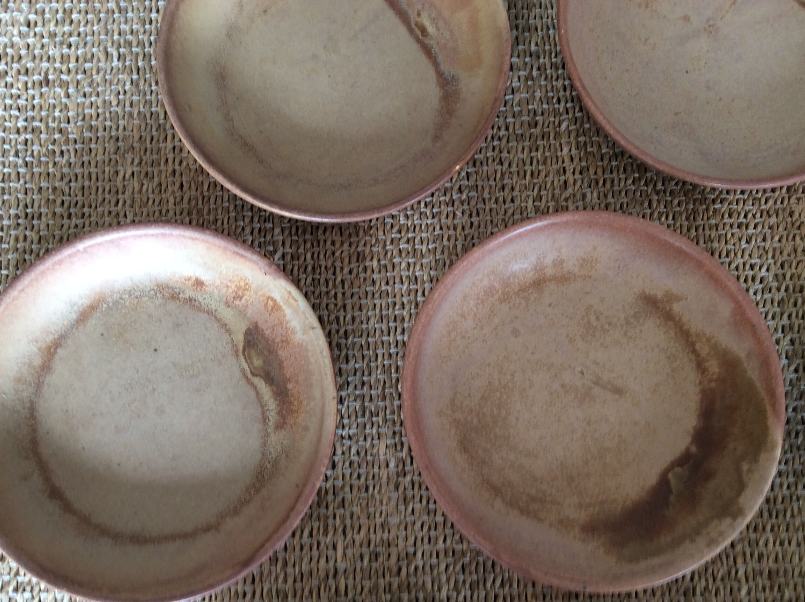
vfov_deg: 39.5
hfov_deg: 51.4
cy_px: 336
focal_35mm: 36
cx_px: 378
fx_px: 836
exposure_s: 1/25
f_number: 2.4
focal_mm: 3.3
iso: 40
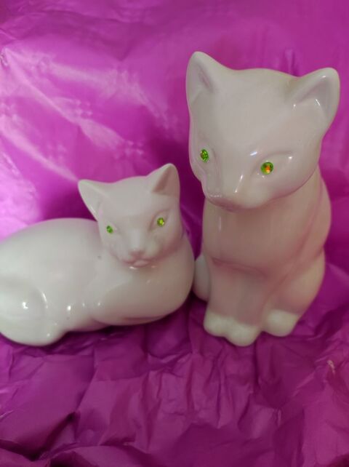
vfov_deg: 69.5
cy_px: 234
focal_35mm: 25
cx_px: 174
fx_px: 337
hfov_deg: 54.8
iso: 1372
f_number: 1.79
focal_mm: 4.7
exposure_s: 1/33
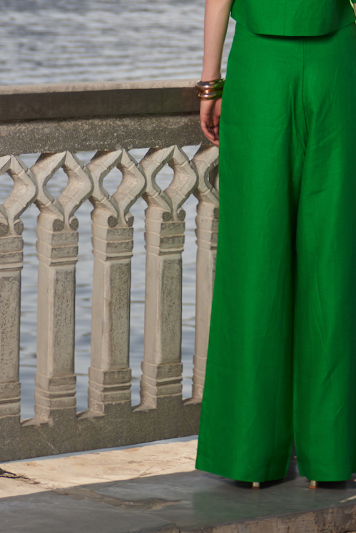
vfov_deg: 18.3
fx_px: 1631
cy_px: 64
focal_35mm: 110
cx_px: 295
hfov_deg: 12.4
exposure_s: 1/3200
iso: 50
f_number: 2.8
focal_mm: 41
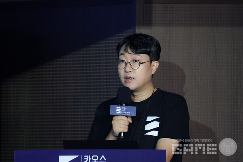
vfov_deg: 2.3
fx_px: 4050
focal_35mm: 600
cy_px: 81
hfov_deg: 3.4
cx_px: 122
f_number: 6.3
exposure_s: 1/60
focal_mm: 600
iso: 5000
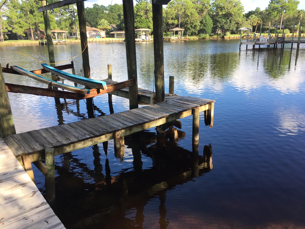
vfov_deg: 48.2
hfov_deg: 61.7
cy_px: 114
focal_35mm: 29
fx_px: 256
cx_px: 152
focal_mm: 4.15
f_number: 2.2
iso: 25
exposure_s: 1/356
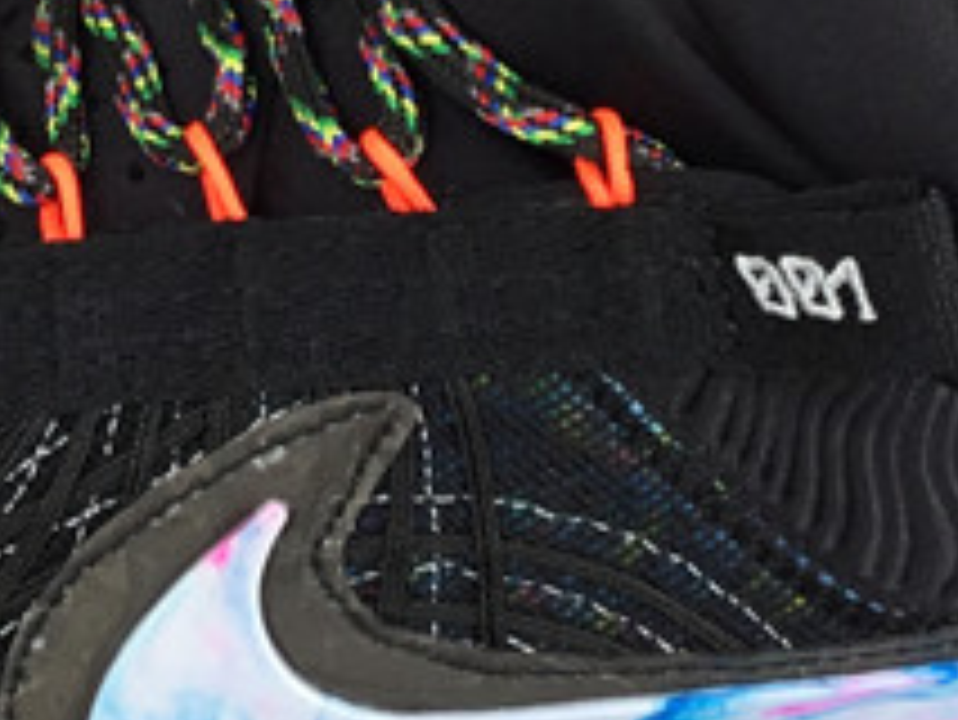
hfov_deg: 15.0
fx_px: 3627
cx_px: 256
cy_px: 151
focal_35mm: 131
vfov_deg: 11.3
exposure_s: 1/125
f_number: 2.4
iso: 25
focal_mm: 3.3
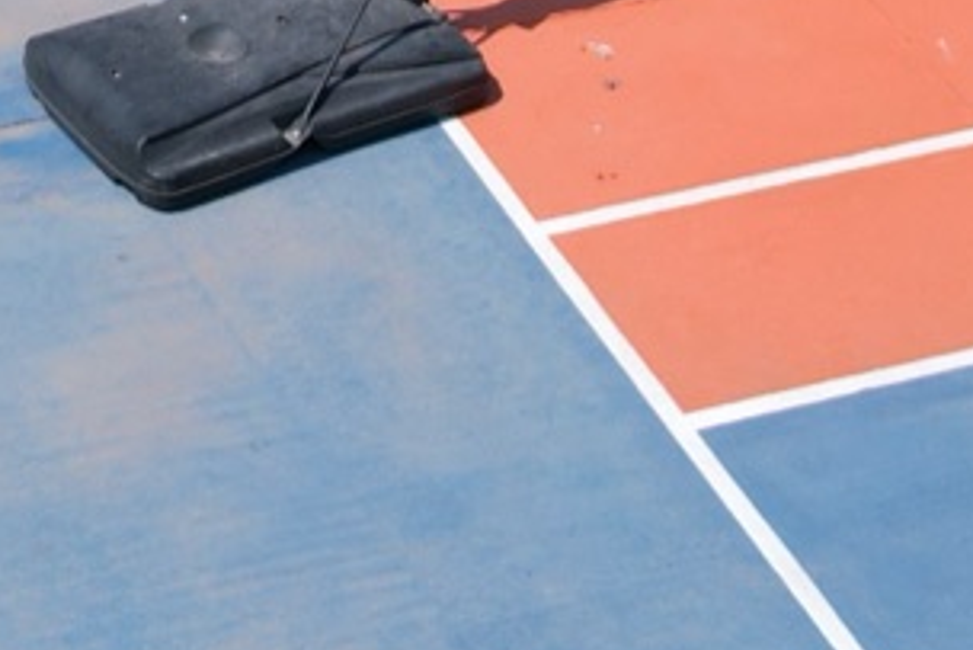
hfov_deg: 13.5
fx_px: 4002
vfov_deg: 8.8
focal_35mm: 148
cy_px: -658
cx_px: -186
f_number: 2.8
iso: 110
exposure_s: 1/2500
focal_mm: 8.38
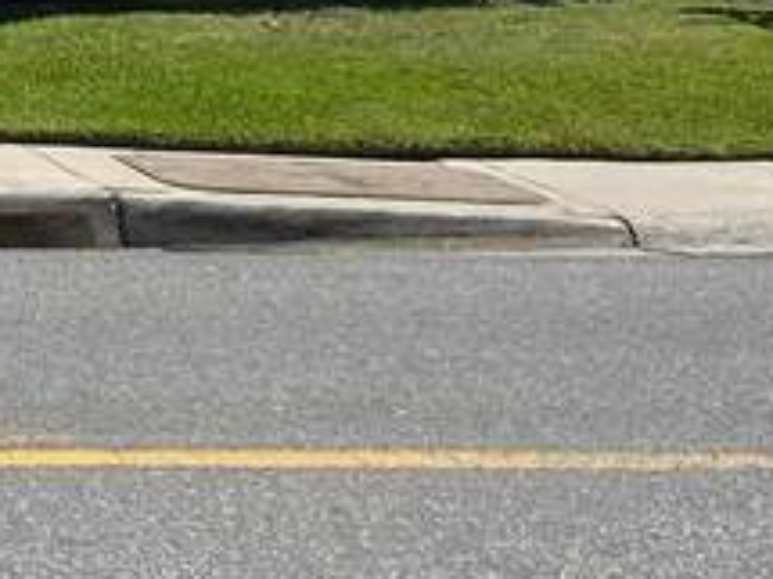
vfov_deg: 9.2
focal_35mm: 155
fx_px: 3459
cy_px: -370
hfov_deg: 10.7
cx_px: -1133
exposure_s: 1/3610
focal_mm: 4.25
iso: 32
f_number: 1.8
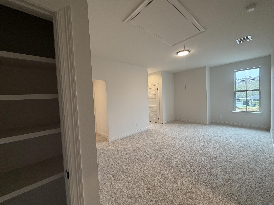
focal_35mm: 14
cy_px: 102
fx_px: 111
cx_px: 137
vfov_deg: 85.7
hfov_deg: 102.1
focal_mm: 2.22
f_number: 2.2
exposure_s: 1/120
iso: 320
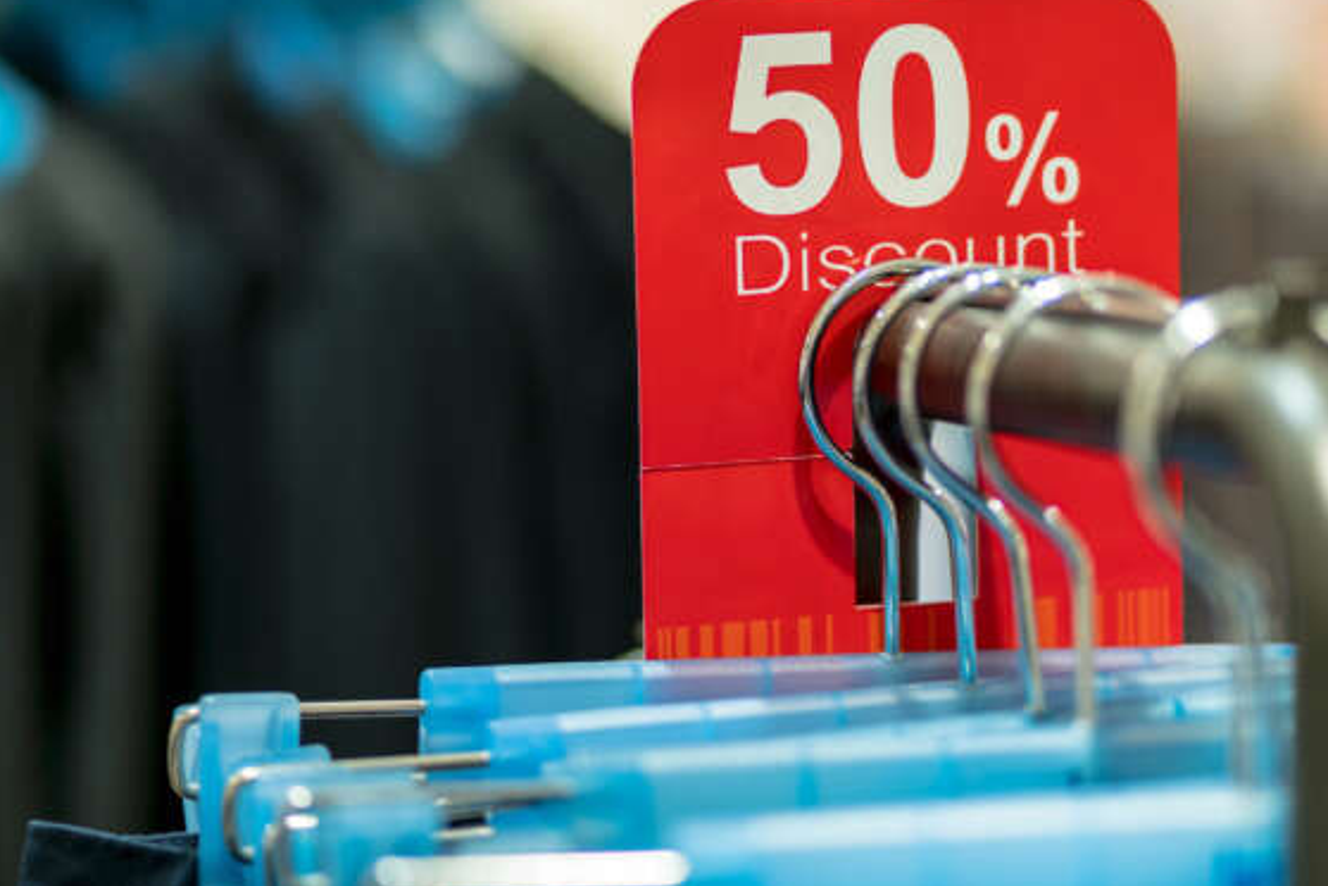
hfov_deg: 14.0
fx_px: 5407
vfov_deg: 9.4
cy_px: 381
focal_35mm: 147
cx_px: 683
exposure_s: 1/100
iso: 200
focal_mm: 85
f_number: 1.8
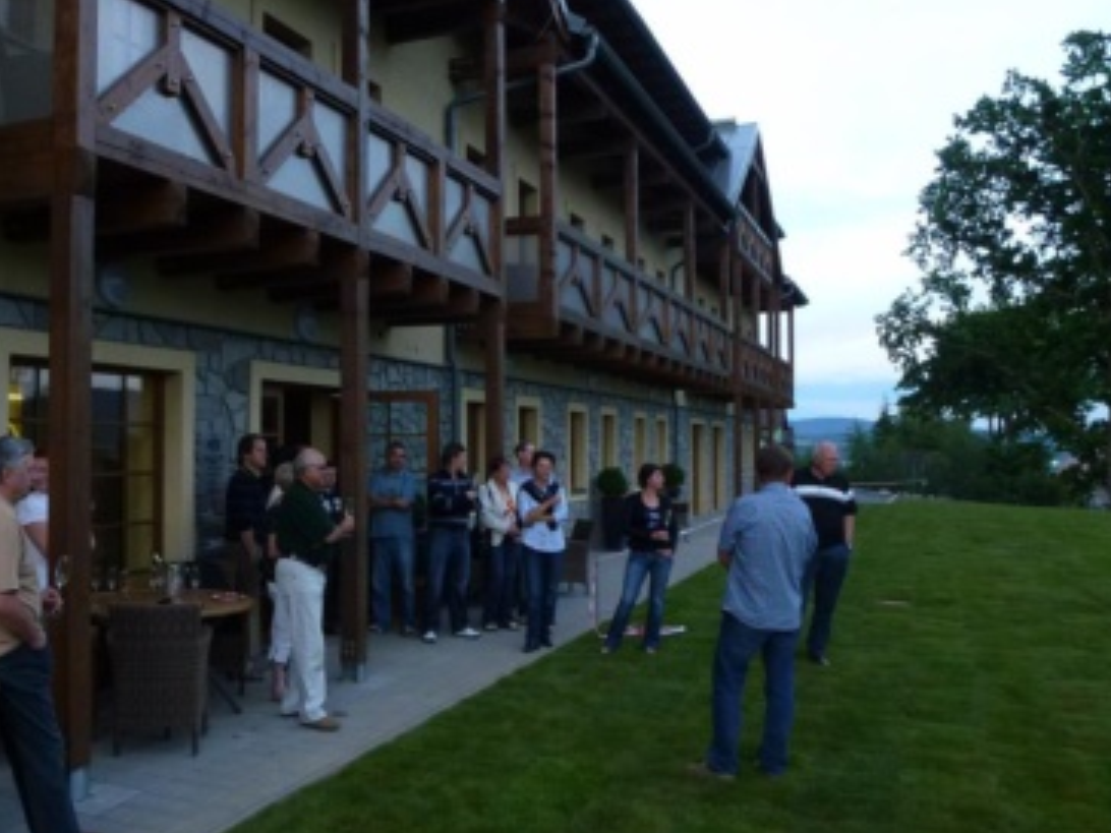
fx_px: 1059
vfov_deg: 42.9
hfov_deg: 54.1
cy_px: 420
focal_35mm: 33
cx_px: 360
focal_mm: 4.3
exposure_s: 1/60
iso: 200
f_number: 3.3
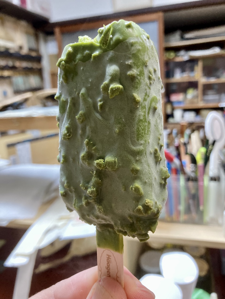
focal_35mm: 28
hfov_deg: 49.7
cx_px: 112
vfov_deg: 63.4
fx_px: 243
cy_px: 150
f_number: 1.8
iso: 320
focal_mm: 3.99
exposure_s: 1/40
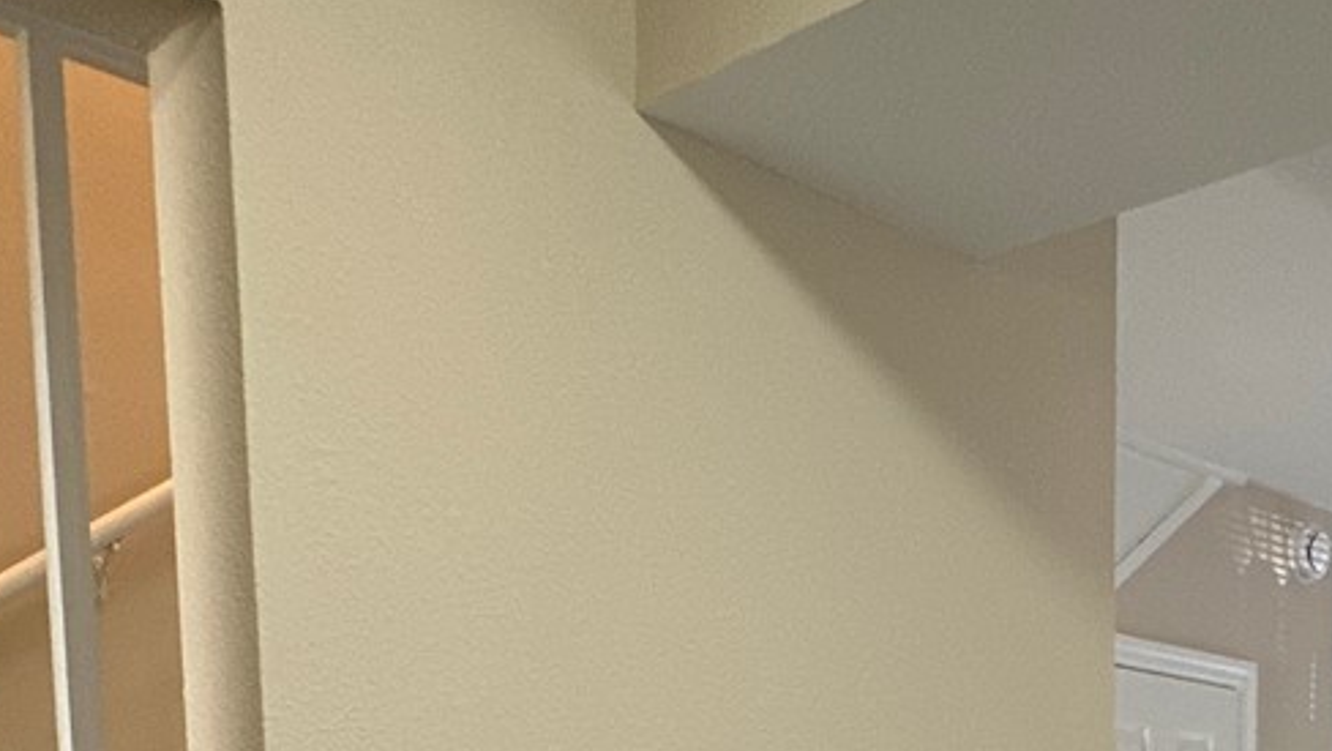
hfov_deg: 40.4
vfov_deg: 20.4
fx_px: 1767
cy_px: 1144
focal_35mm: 50
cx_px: 964
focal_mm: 2.22
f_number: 2.2
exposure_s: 1/60
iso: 160
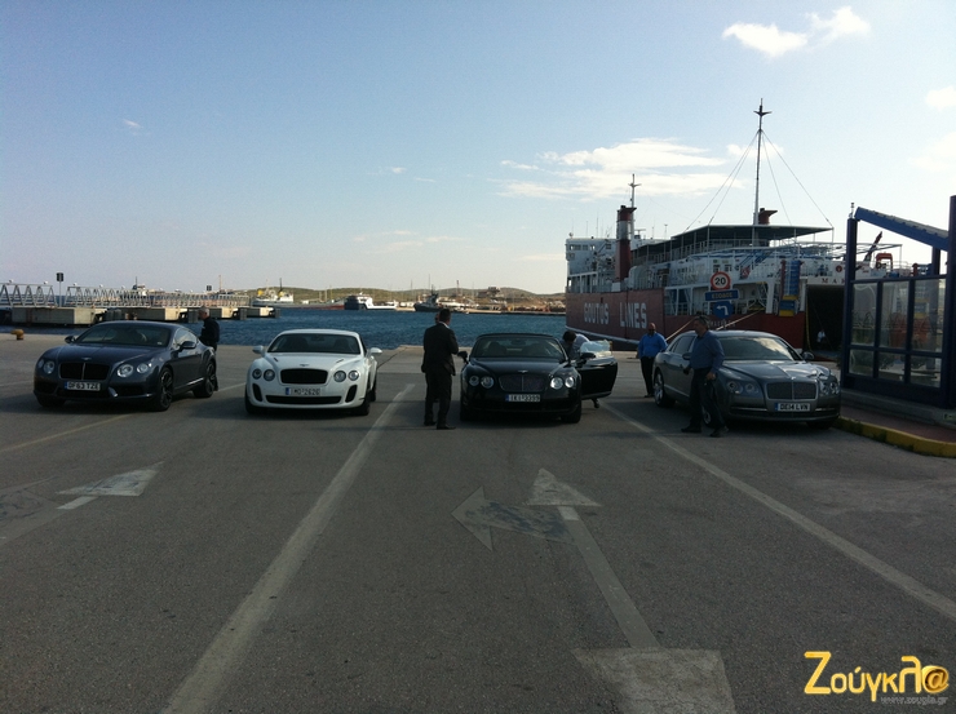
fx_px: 965
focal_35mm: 35
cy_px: 357
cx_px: 478
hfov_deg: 52.7
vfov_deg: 40.6
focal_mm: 3.85
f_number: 2.8
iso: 80
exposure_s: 1/1371
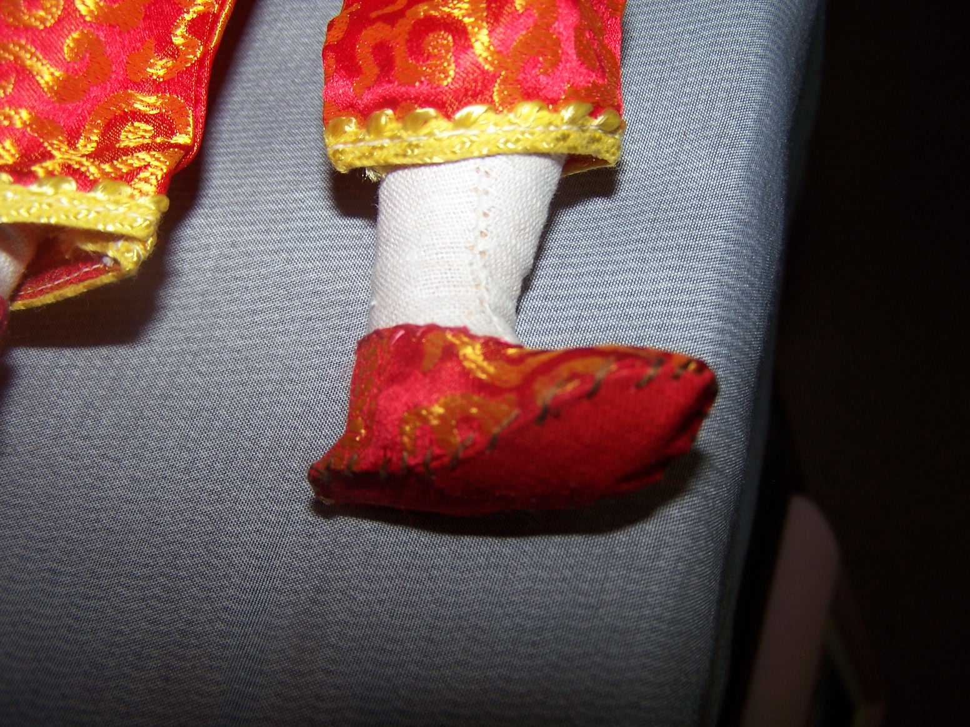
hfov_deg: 49.0
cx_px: 485
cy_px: 364
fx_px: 1065
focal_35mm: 38
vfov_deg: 37.7
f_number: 2.8
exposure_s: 1/60
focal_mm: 6.3
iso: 80
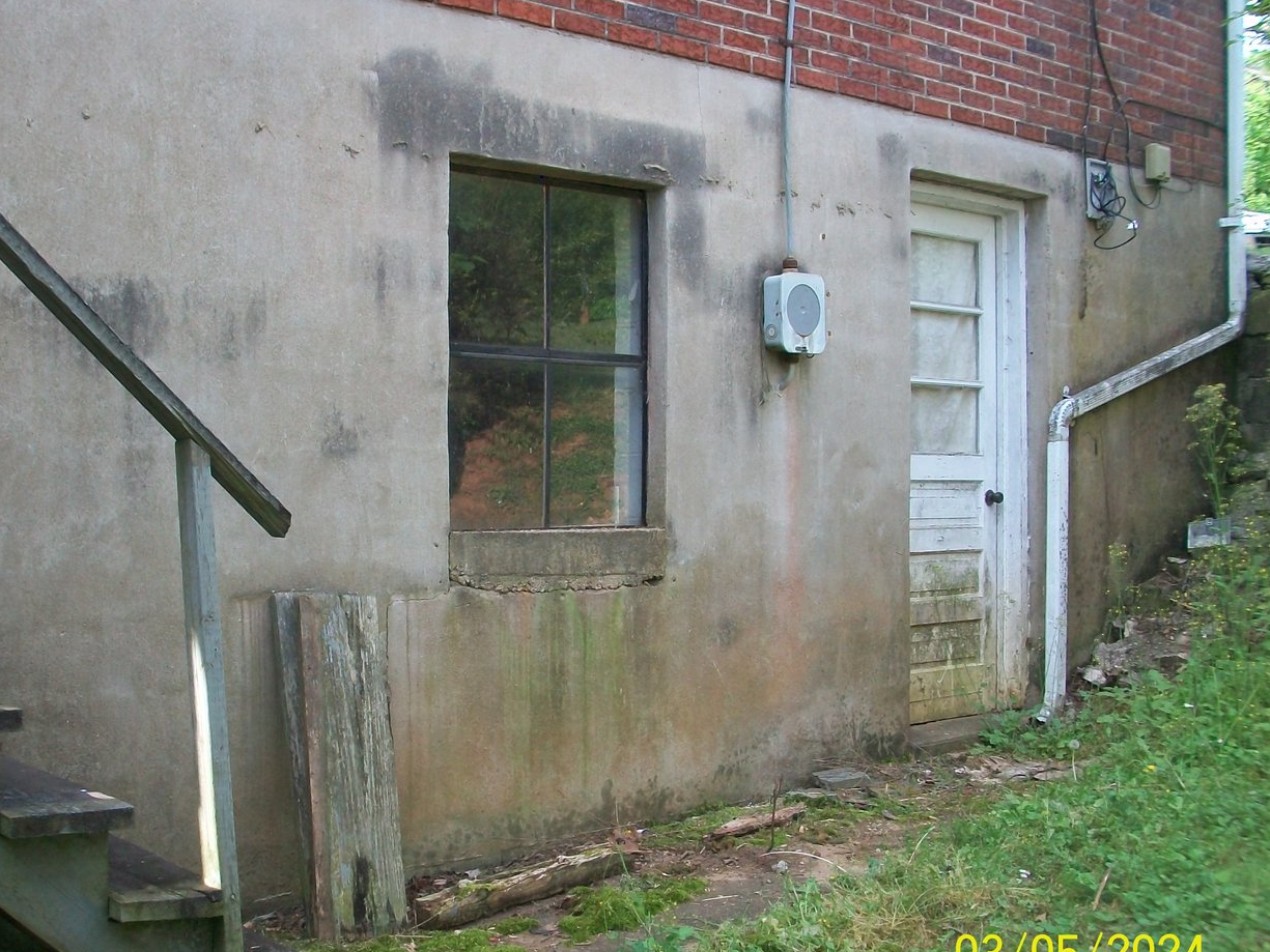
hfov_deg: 44.5
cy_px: 498
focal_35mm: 42
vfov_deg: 34.3
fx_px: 1541
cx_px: 501
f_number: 2.8
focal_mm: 5.7
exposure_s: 1/200
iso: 80
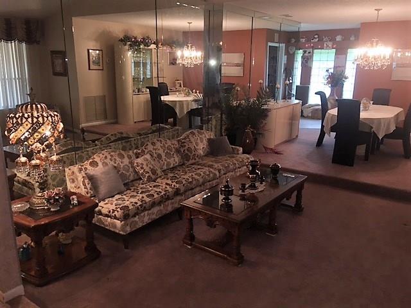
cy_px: 154
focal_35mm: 29
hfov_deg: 61.7
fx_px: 344
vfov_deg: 48.2
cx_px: 206
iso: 50
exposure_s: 1/30
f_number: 2.2
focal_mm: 4.15
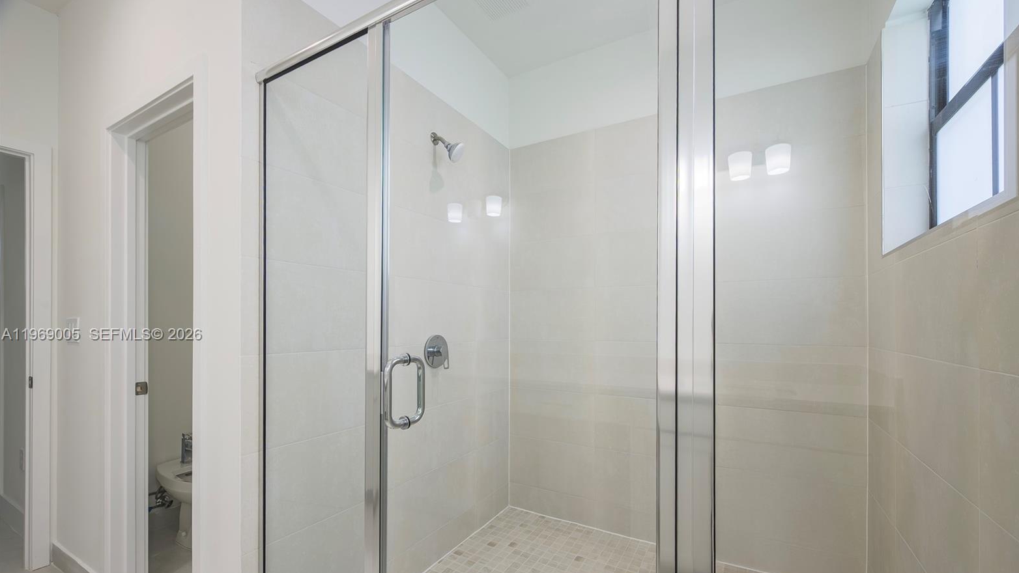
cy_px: 335
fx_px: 405
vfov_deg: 70.0
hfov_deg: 103.0
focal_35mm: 15
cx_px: 520
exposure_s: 1/6
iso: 250
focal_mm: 14
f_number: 9
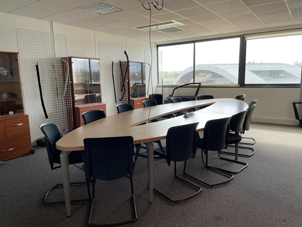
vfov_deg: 53.1
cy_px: 114
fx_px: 227
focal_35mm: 26
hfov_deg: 67.3
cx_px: 151
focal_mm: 4.2
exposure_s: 1/100
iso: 125
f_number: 1.6
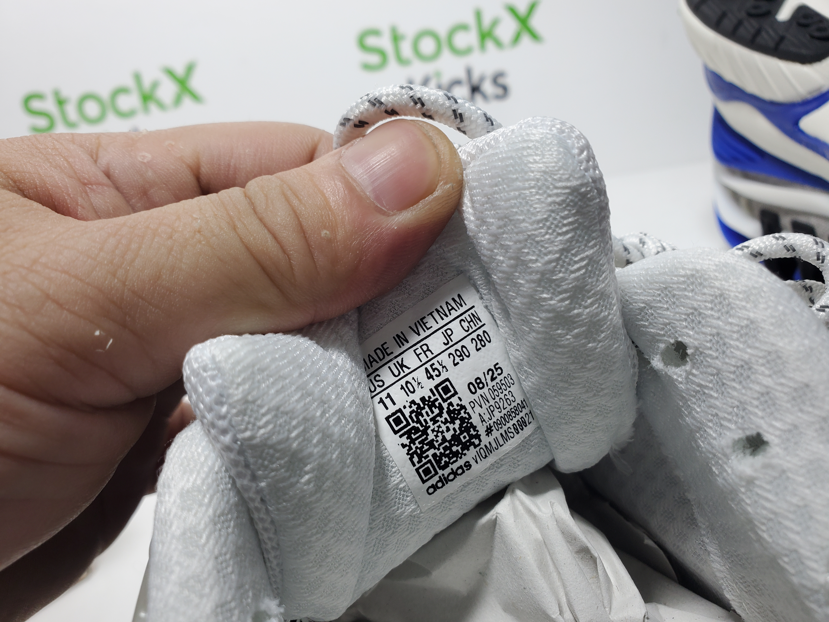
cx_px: 414
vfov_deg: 53.1
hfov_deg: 67.3
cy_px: 311
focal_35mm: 26
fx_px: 623
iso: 50
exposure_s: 1/168
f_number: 2.4
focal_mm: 4.3
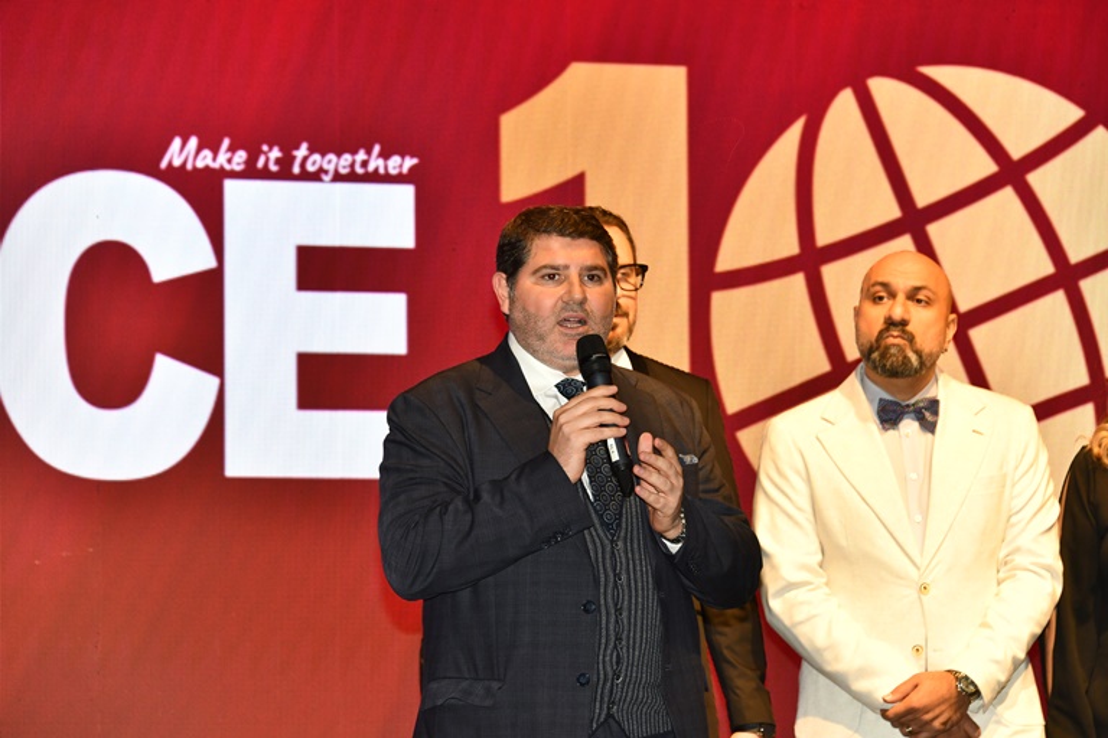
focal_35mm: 190
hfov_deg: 10.8
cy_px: 369
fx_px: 5847
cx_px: 554
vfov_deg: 7.2
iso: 1250
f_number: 7.1
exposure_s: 1/200
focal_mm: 190
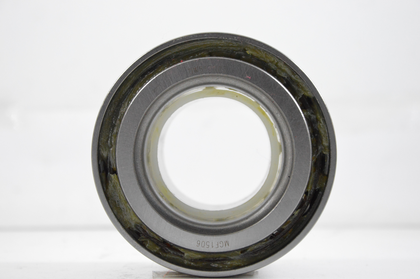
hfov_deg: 17.1
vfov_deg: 11.4
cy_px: 140
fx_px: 1399
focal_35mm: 120
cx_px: 210
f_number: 7.1
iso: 3200
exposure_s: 1/100
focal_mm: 80
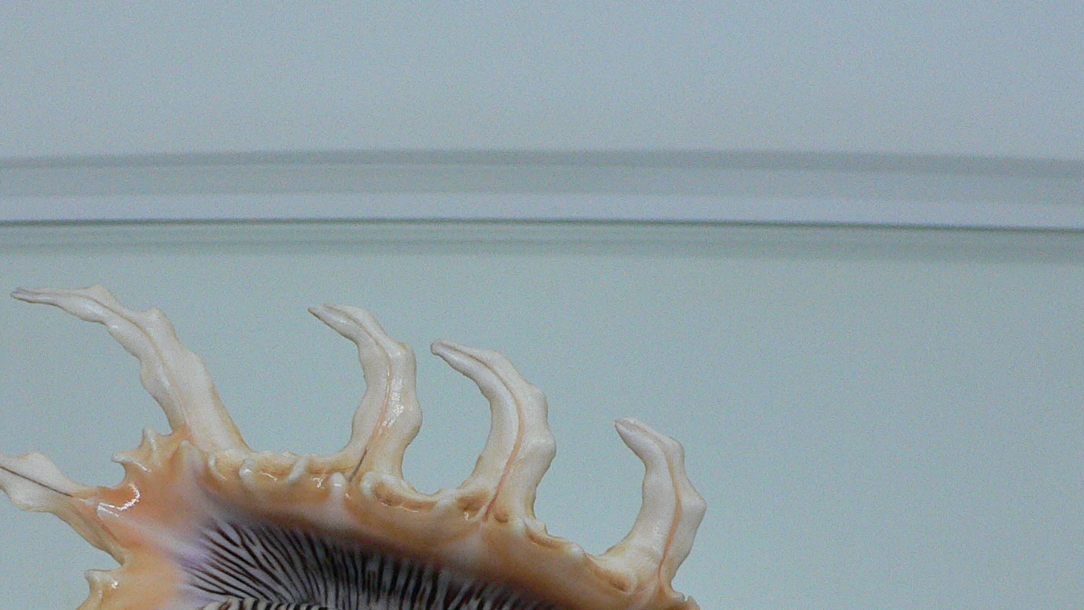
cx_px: 425
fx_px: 1638
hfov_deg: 36.5
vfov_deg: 20.7
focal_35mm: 57
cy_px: 542
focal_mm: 4.6
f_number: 2.8
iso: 200
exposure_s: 1/60
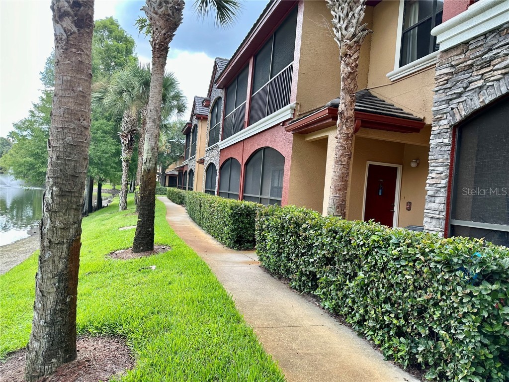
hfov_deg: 71.6
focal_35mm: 24
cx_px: 254
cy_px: 191
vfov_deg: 56.8
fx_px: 353
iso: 80
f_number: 1.78
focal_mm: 6.86
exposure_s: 1/516
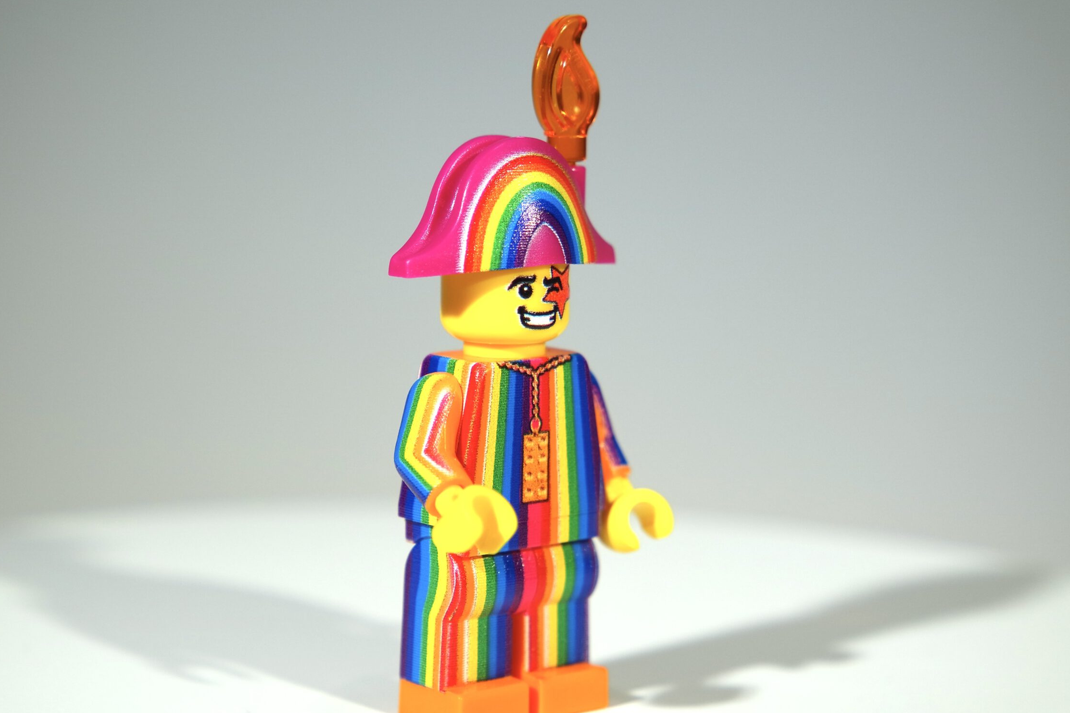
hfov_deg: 24.2
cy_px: 369
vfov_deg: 16.3
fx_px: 2496
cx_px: 480
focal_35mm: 84
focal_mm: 48
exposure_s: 1/160
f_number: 5.6
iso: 200
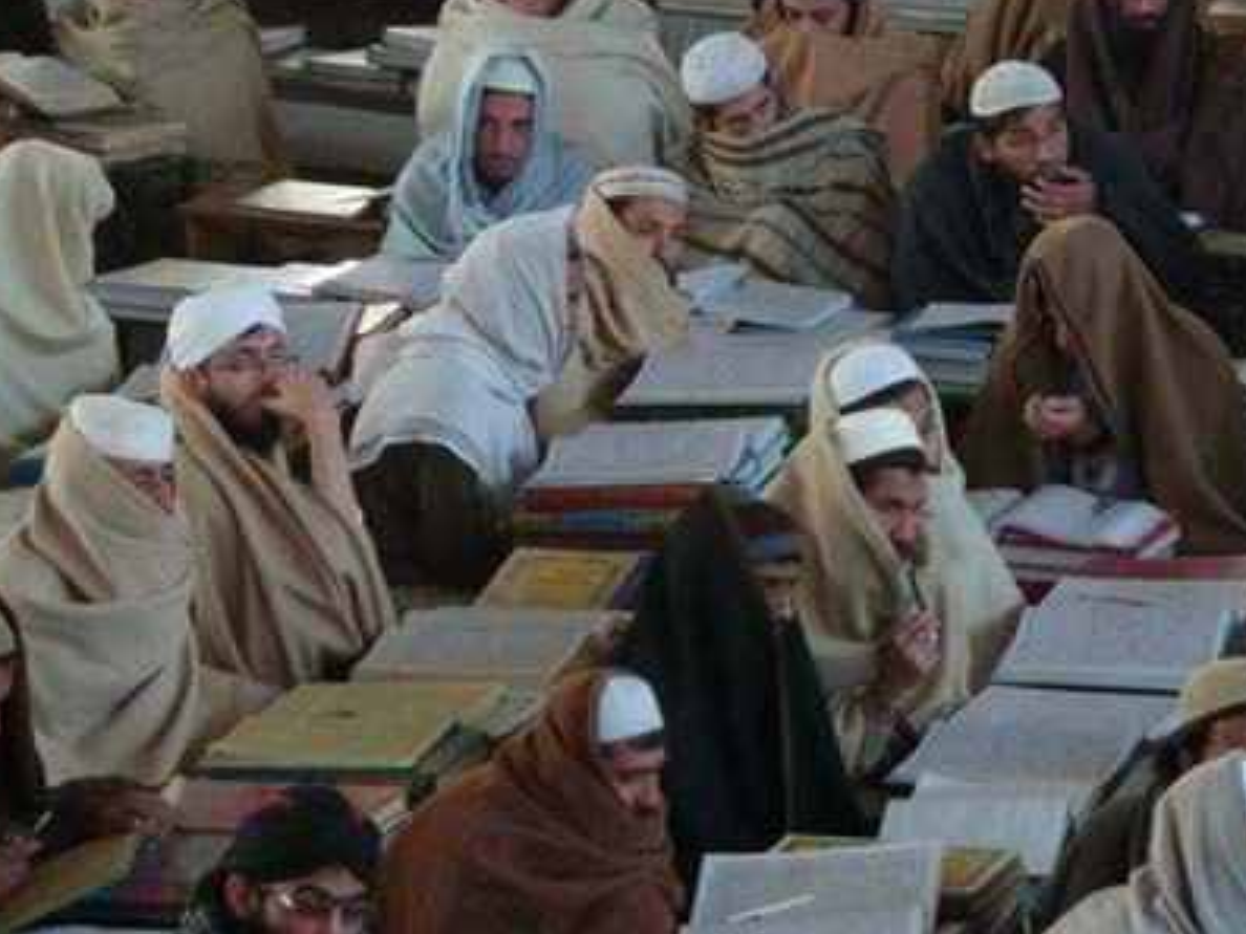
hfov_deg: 9.0
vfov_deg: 6.7
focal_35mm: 221
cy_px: 531
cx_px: 643
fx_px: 7955
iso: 320
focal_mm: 24.1
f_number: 4.5
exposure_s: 1/20
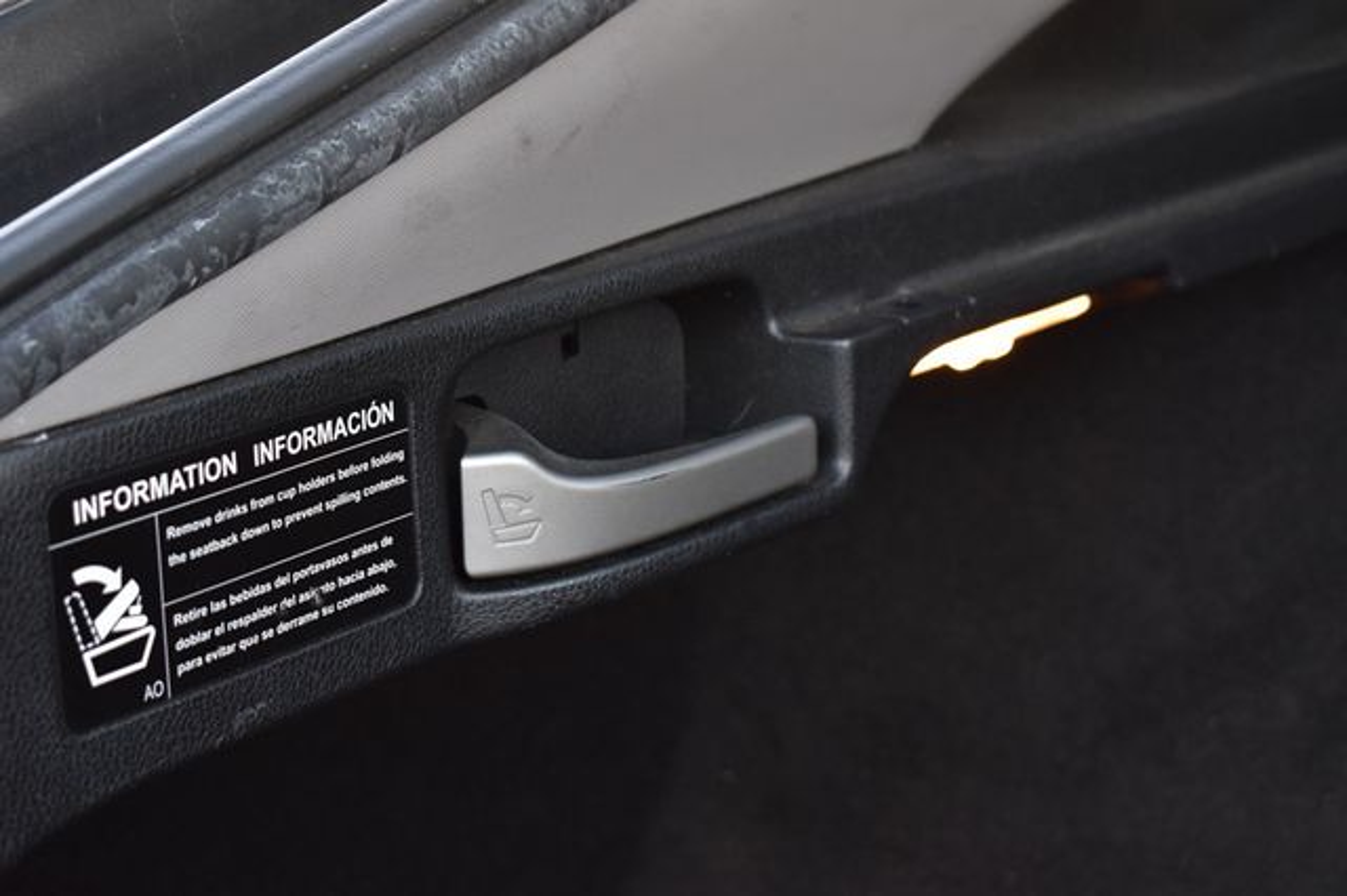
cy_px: 448
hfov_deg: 29.3
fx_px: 2580
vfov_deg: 19.7
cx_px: 674
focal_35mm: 69
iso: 800
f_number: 6.3
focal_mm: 46
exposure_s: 1/15
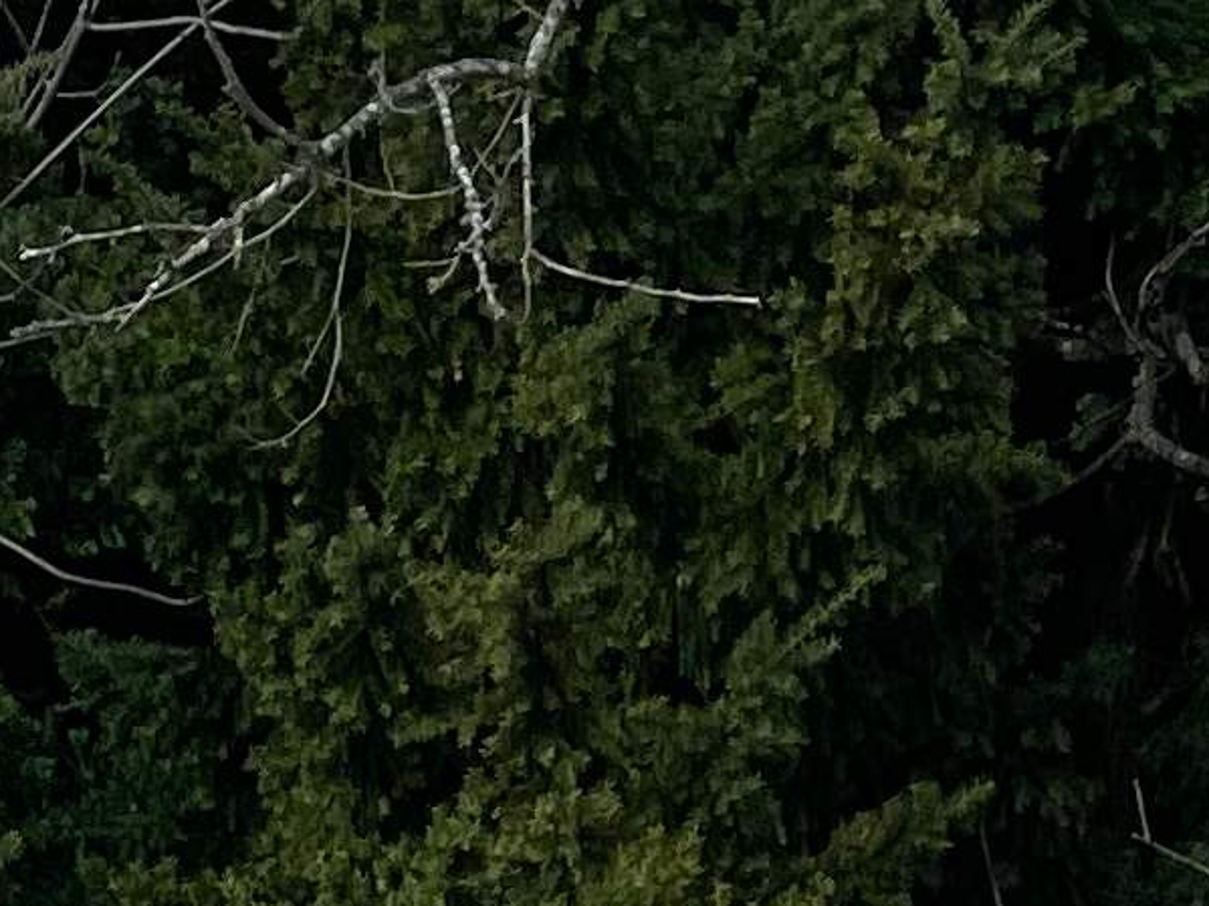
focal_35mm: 175
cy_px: 3842
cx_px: 1076
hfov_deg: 11.2
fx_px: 6111
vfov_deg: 6.5
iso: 32
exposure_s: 1/3165
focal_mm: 5.1
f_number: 1.6
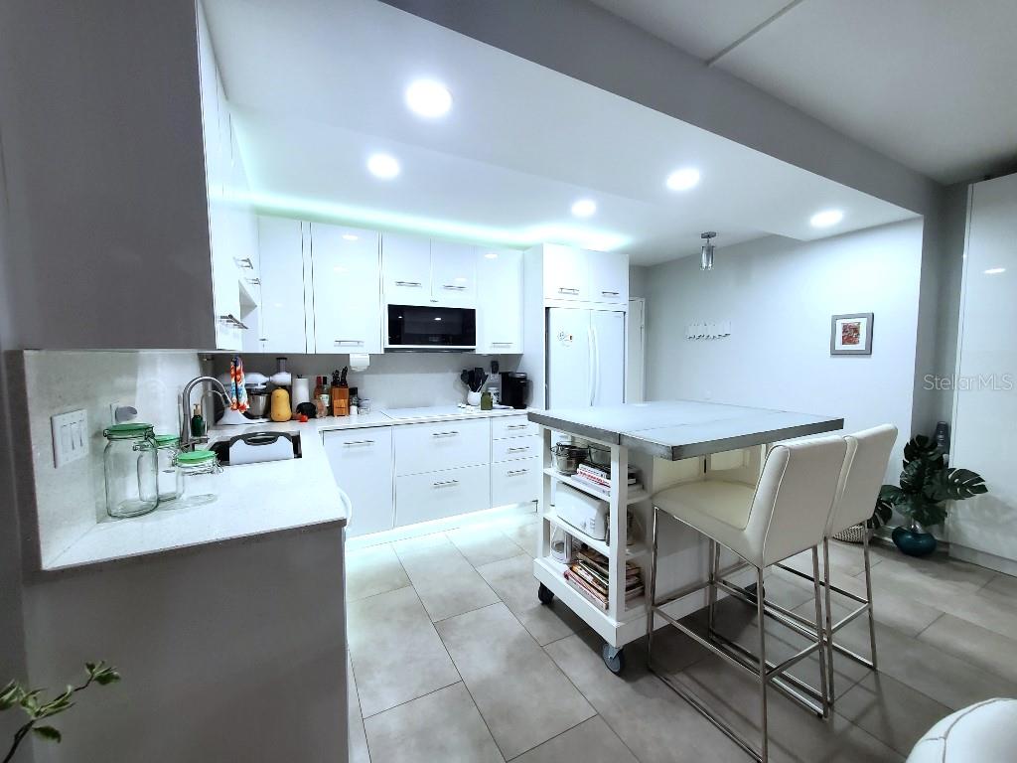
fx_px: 382
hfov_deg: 106.2
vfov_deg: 89.9
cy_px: 382
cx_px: 508
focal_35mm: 13
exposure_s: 1/60.2
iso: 200
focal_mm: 1.8
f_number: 2.2
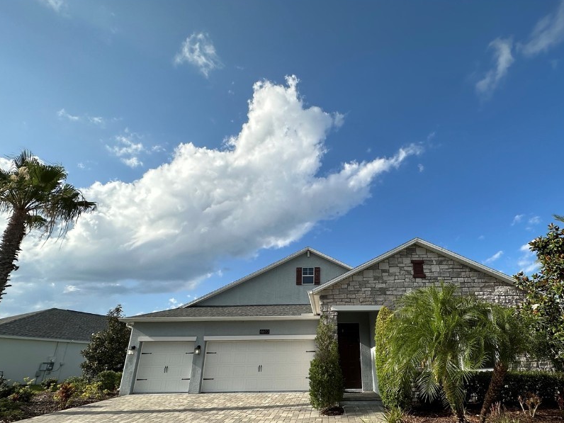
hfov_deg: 87.1
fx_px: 293
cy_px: 266
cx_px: 325
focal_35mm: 18
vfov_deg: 70.4
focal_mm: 2.22
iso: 50
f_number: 2.2
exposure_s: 1/2020
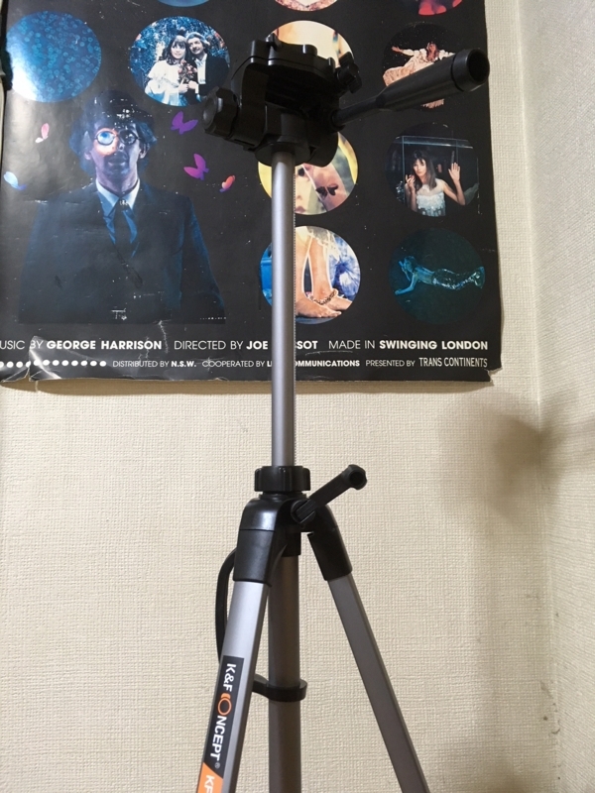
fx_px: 665
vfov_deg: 61.7
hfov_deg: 48.2
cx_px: 298
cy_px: 396
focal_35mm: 29
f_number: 2.2
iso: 200
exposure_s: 1/24
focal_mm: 4.15
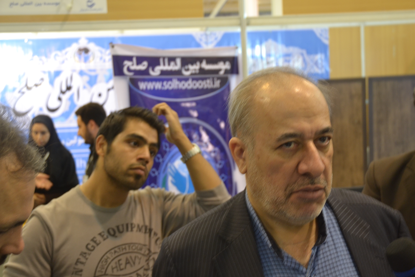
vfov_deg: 28.9
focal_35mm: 46
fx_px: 536
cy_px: 138
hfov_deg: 42.3
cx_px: 208
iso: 800
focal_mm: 31
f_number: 4
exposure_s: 1/30
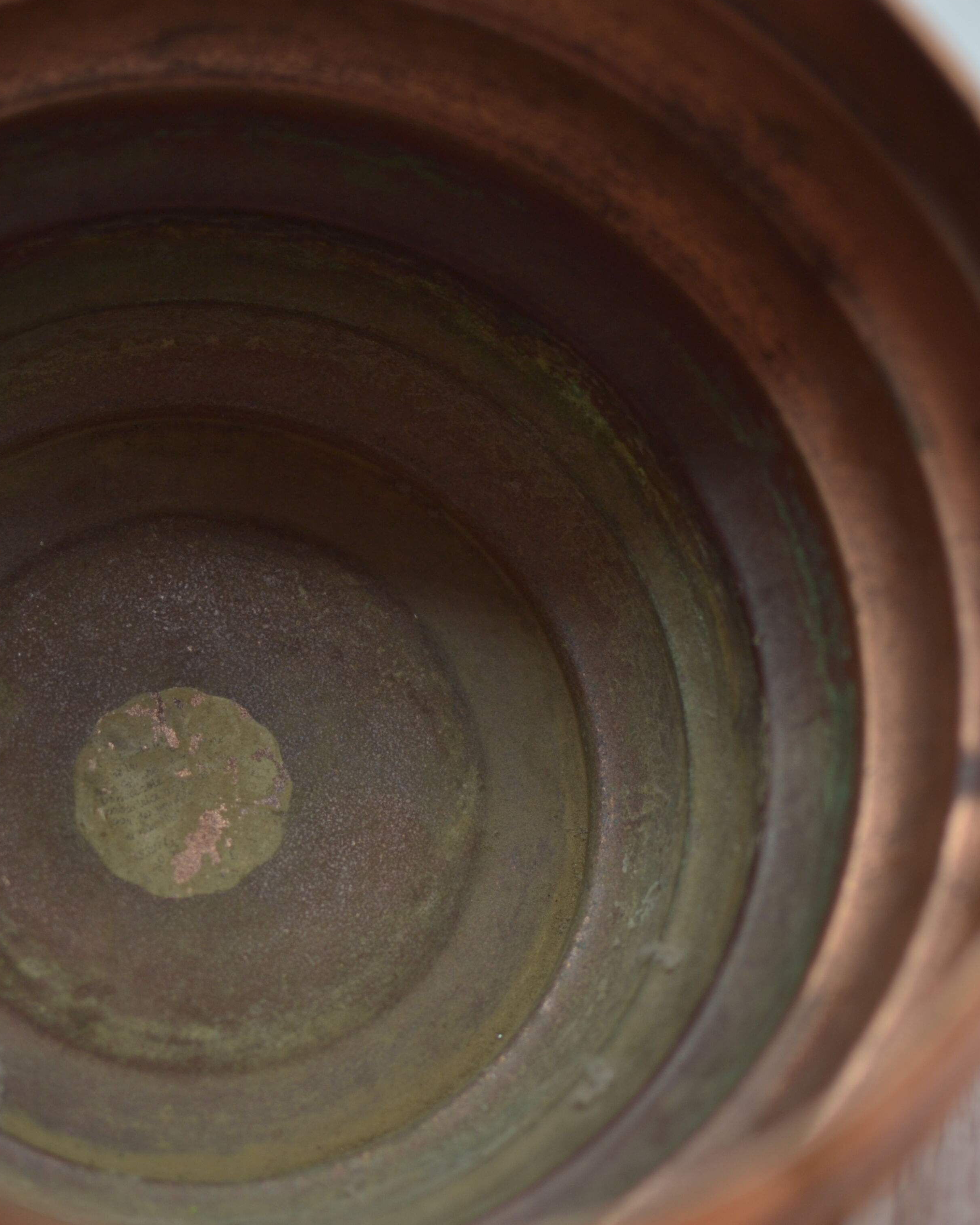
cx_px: 427
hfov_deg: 20.5
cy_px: 614
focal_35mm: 75
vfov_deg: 25.5
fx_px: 2709
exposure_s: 1/400
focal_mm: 35
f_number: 1.8
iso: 100
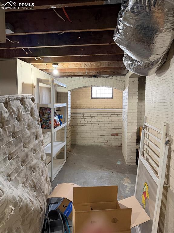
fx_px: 161
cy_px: 116
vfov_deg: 71.6
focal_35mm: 24
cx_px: 87
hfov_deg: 56.8
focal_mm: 6.76
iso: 640
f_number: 1.78
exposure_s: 1/60
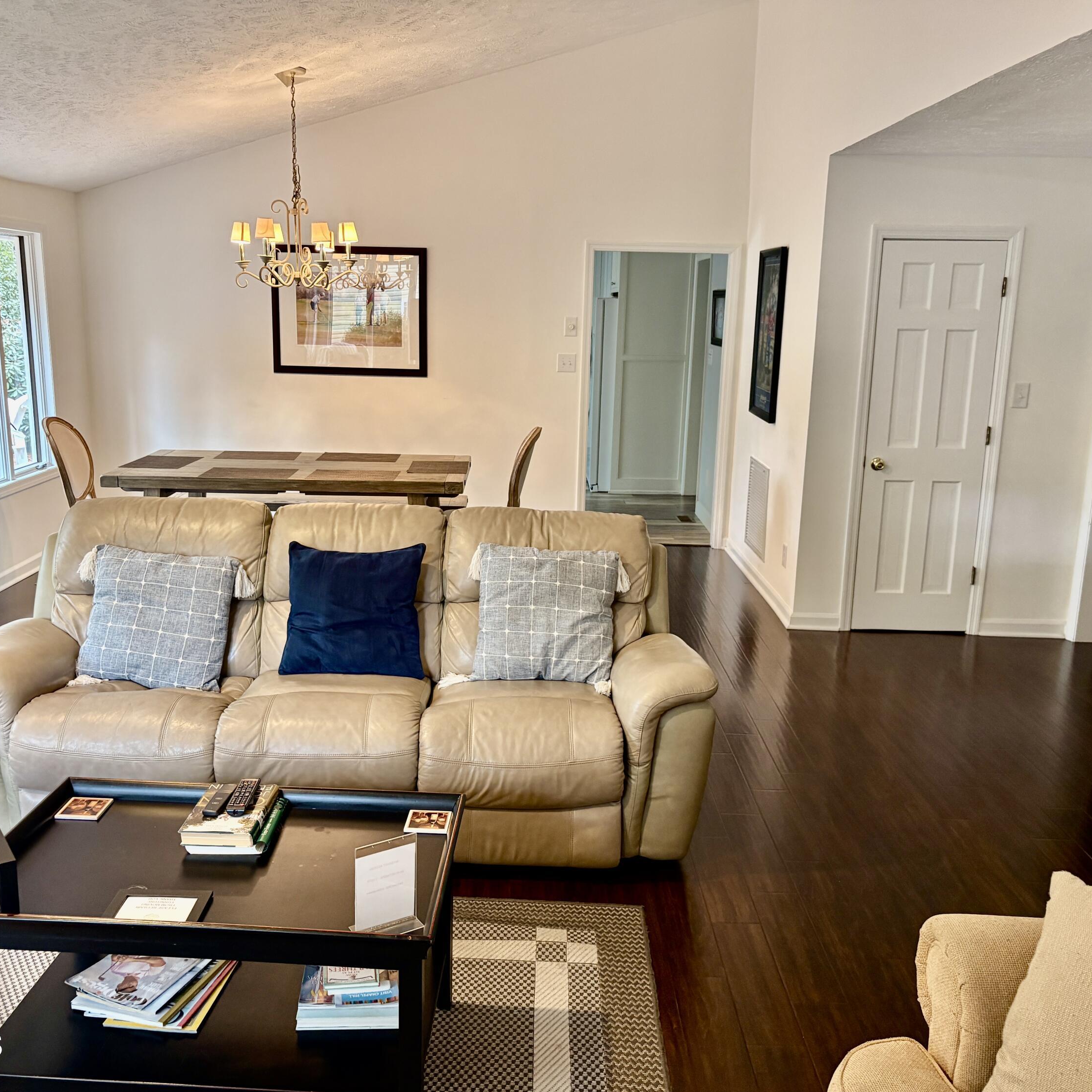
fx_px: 1106
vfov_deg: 52.5
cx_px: 504
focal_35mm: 31
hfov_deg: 52.5
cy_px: 544
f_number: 1.6
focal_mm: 5.96
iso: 160
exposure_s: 1/60
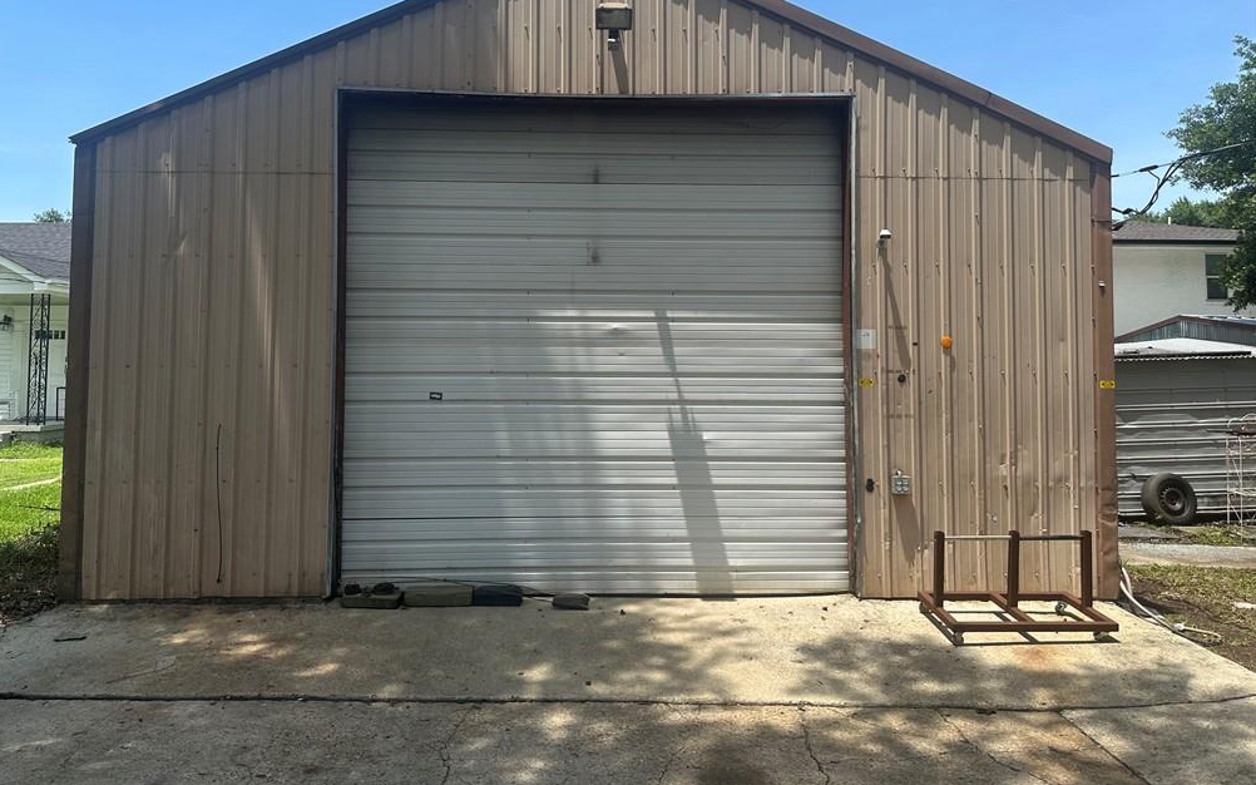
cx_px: 617
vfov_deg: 47.3
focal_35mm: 26
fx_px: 890
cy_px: 308
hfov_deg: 70.4
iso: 80
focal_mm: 6.86
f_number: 1.78
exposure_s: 1/3247
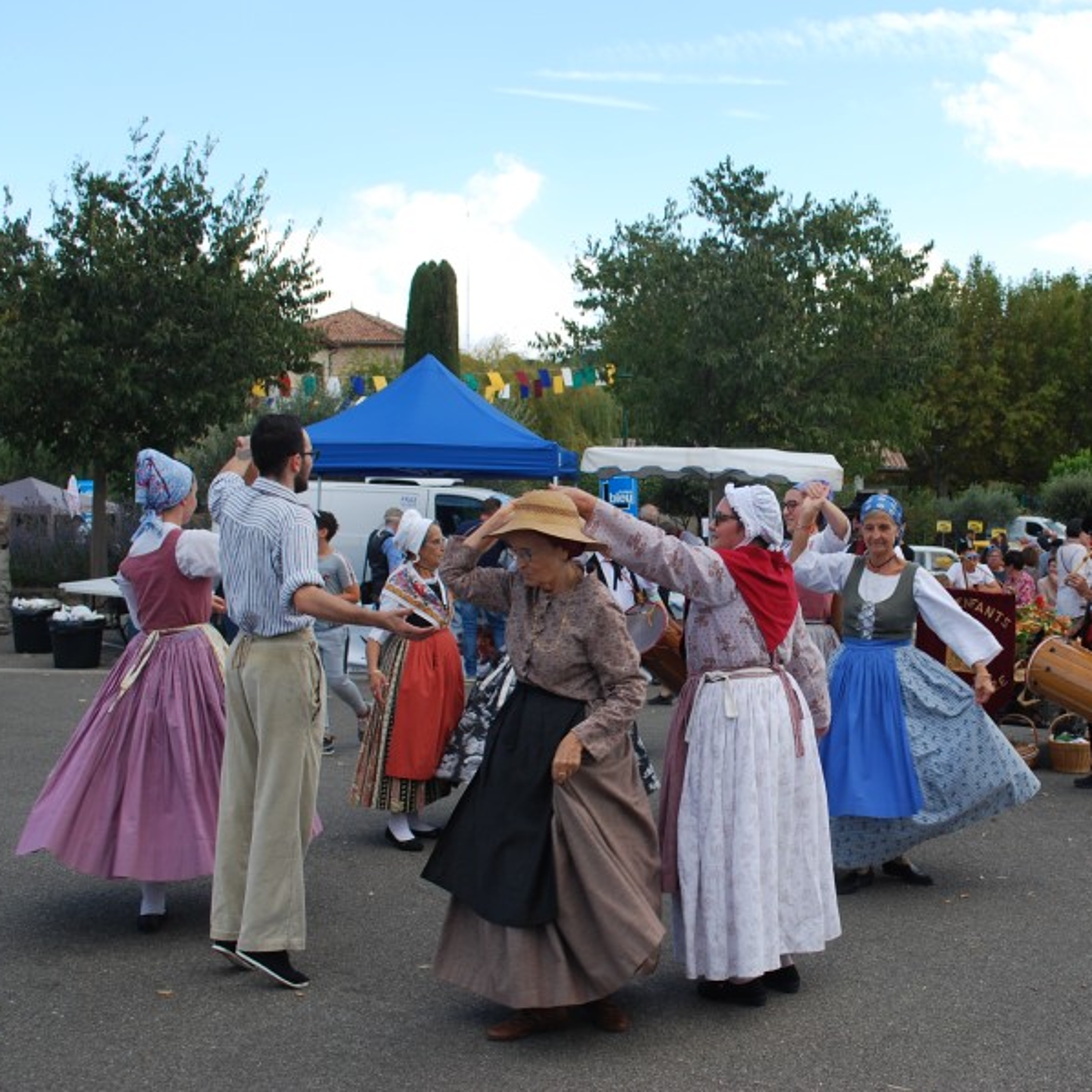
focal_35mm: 42
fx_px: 1499
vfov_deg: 40.0
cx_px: 733
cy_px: 546
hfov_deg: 39.5
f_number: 6.3
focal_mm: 22
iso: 100
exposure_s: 1/160
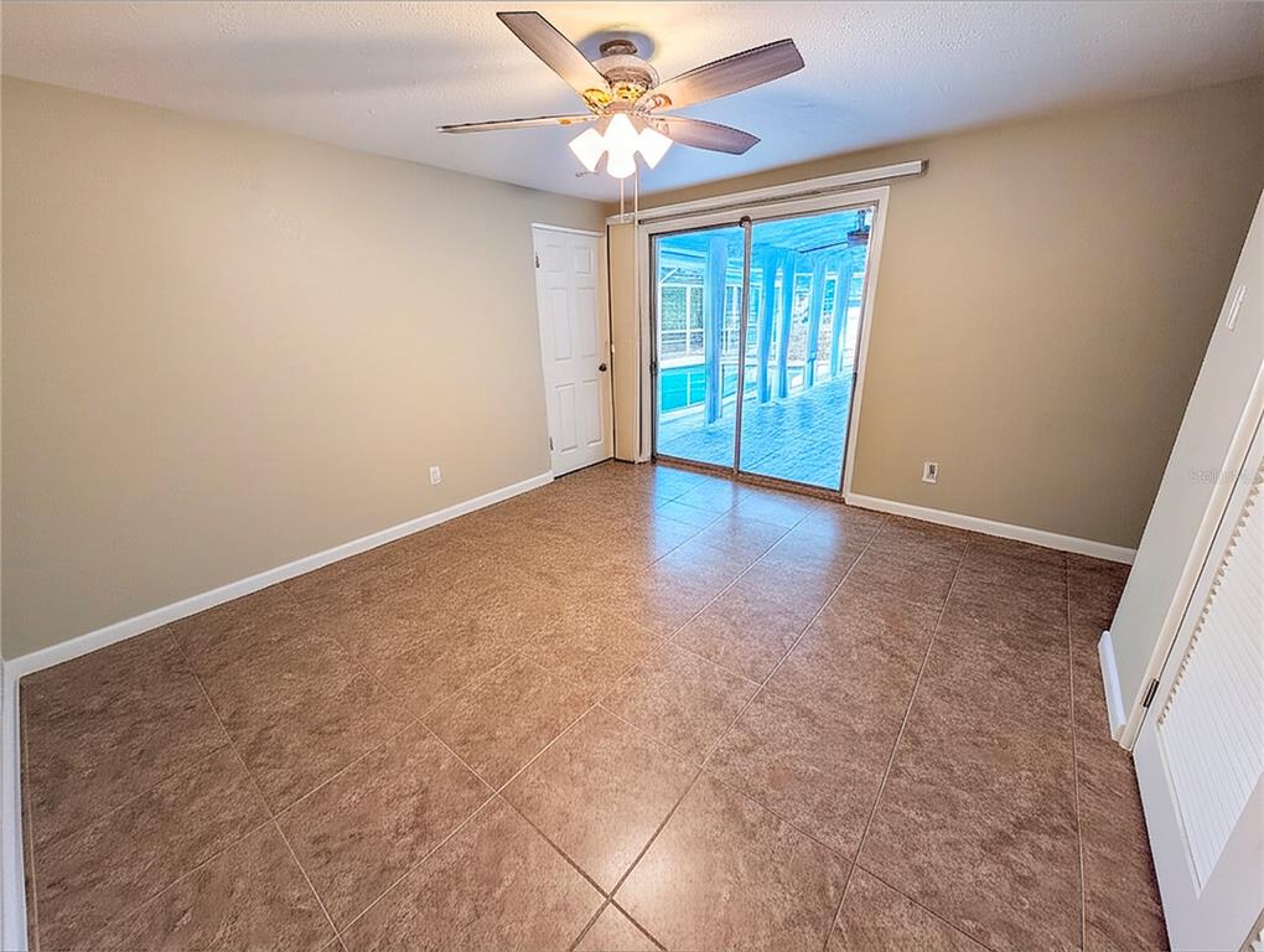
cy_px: 476
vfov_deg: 94.6
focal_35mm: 12
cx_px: 632
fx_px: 439
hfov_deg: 110.5
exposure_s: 1/120
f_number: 1.7
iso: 71
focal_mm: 2.02
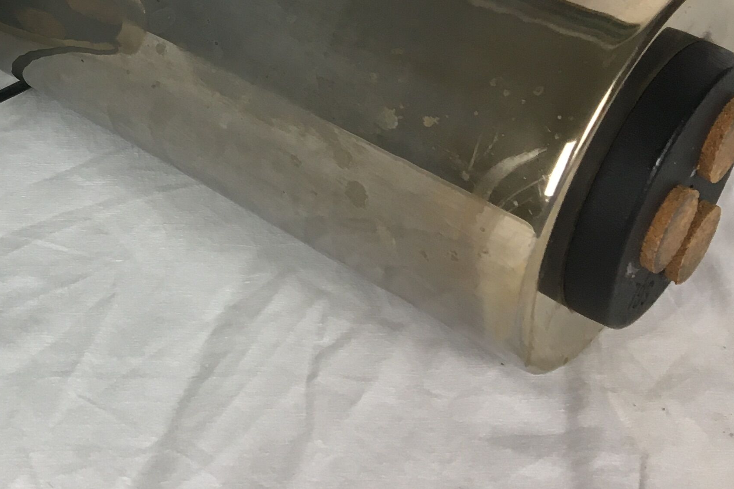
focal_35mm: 72
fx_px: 1468
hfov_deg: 26.6
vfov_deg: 18.3
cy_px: -31
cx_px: 2
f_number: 2.2
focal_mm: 4.15
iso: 32
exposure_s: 1/33
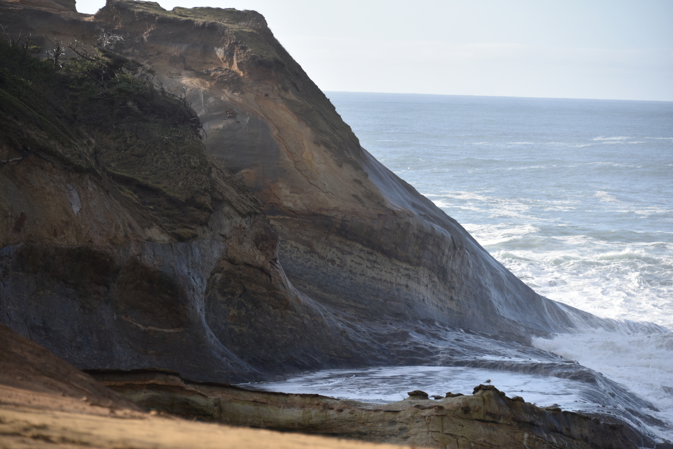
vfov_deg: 8.1
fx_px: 3179
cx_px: 336
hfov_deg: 12.1
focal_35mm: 170
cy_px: 224
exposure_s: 1/400
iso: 160
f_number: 5.6
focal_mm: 170
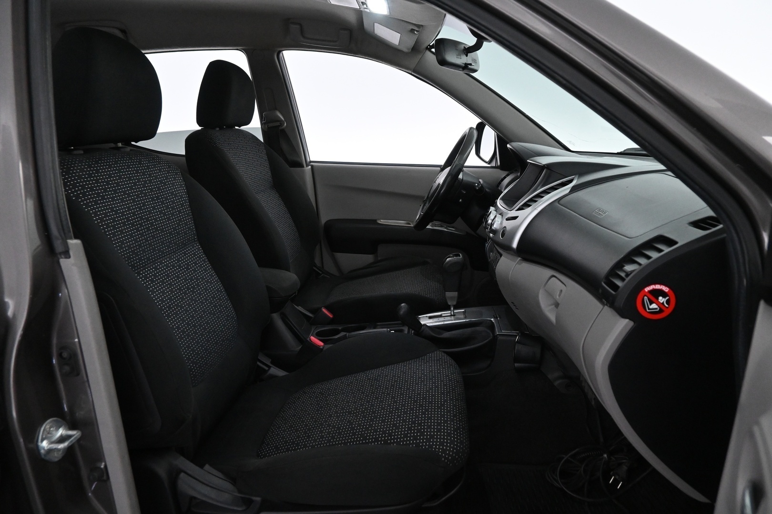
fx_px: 515
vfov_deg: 53.1
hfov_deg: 73.7
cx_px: 386
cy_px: 257
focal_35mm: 24
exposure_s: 1/100
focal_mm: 16
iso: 3200
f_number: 5
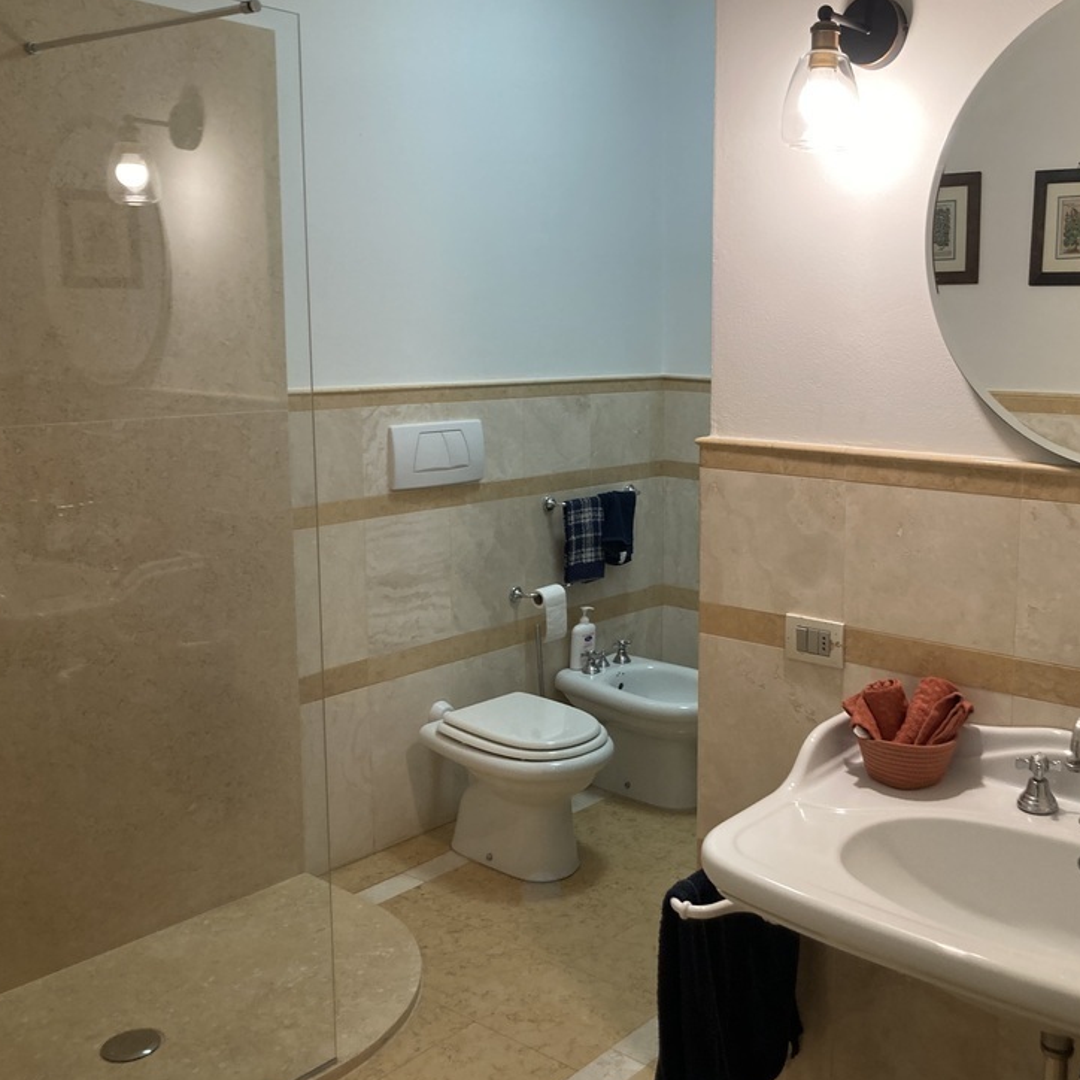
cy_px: 525
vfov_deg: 47.2
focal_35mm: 35
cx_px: 718
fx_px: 1235
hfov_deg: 46.5
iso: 100
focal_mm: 3.99
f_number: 1.8
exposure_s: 1/50
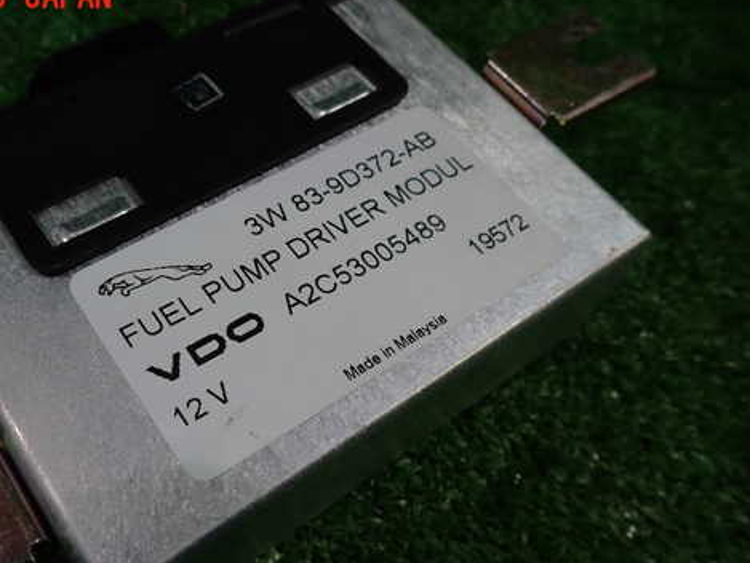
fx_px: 693
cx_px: 301
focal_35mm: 32
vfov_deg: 44.0
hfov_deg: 56.4
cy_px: 337
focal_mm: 4.5
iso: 125
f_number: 2.8
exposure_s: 1/60
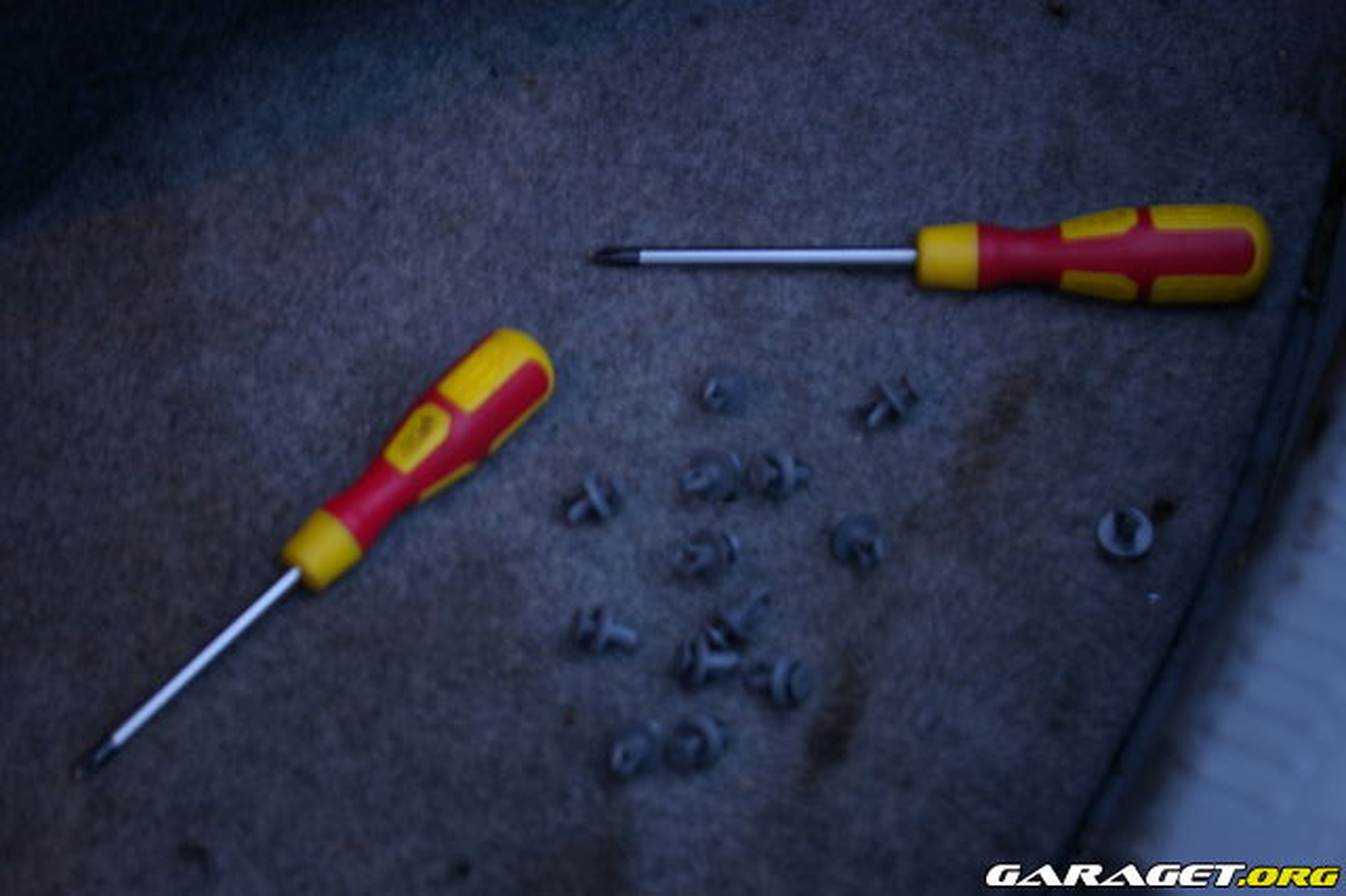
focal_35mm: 64
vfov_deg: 21.2
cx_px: 673
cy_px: 448
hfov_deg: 31.4
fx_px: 2392
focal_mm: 43
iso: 200
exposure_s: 1/6
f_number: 4.5
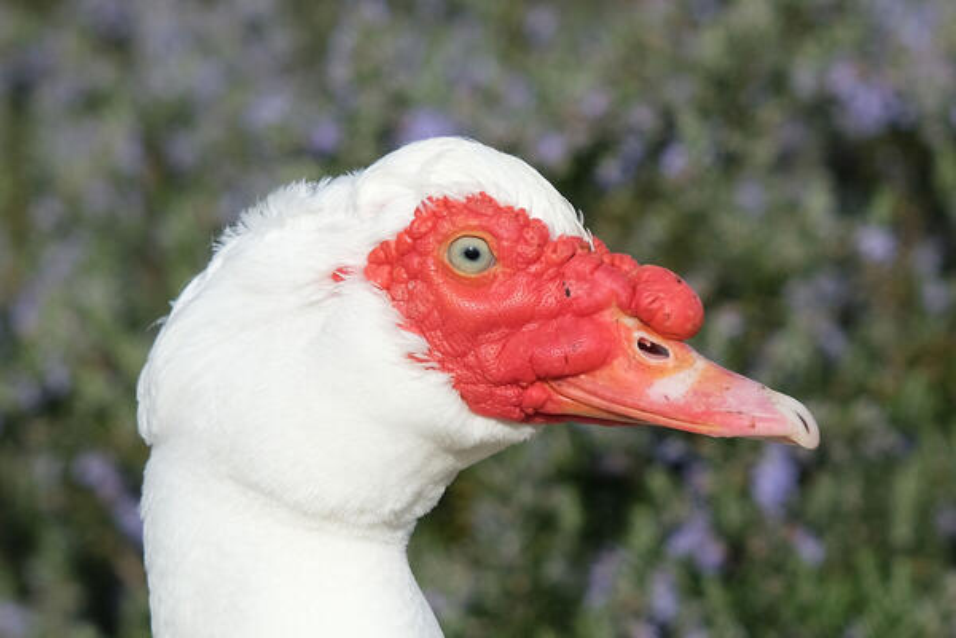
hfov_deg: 17.1
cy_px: 319
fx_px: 3186
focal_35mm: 120
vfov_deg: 11.4
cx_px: 478
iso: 160
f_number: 5.6
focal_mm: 80
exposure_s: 1/600
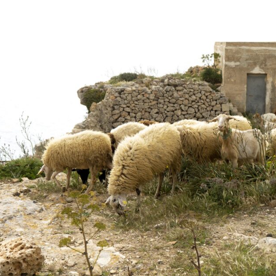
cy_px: 128
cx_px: 187
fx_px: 487
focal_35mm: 54
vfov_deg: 31.6
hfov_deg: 31.4
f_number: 5
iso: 100
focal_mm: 39
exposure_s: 1/250
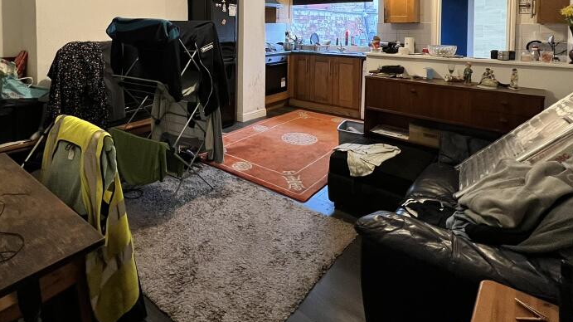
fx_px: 319
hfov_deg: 83.5
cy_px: 39
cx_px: 250
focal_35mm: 21
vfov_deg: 48.5
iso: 640
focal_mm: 1.57
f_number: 1.8
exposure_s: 1/60
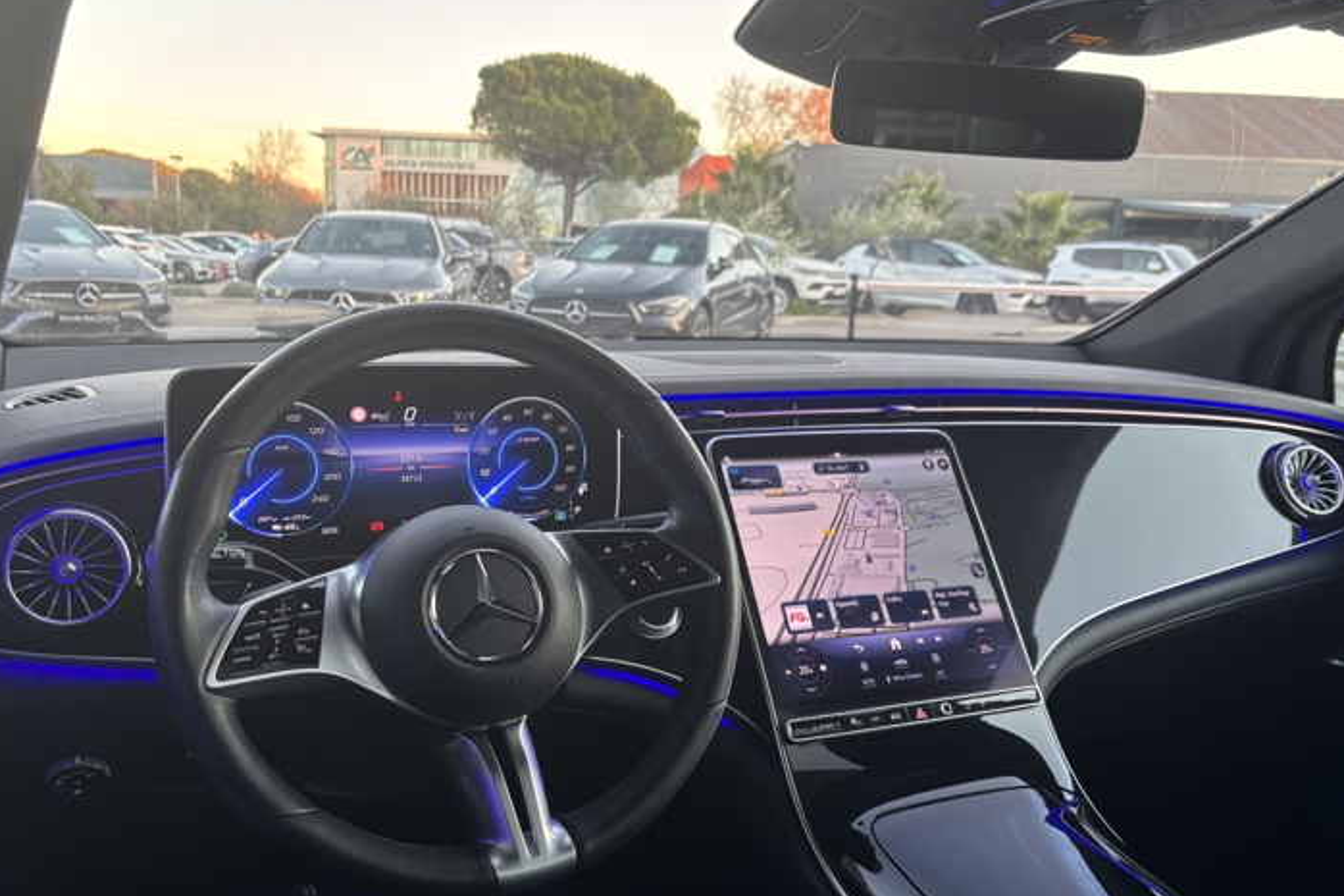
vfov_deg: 42.3
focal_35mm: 31
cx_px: 630
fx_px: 1157
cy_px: 491
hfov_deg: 60.2
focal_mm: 5.96
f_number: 1.6
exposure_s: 1/78
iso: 125
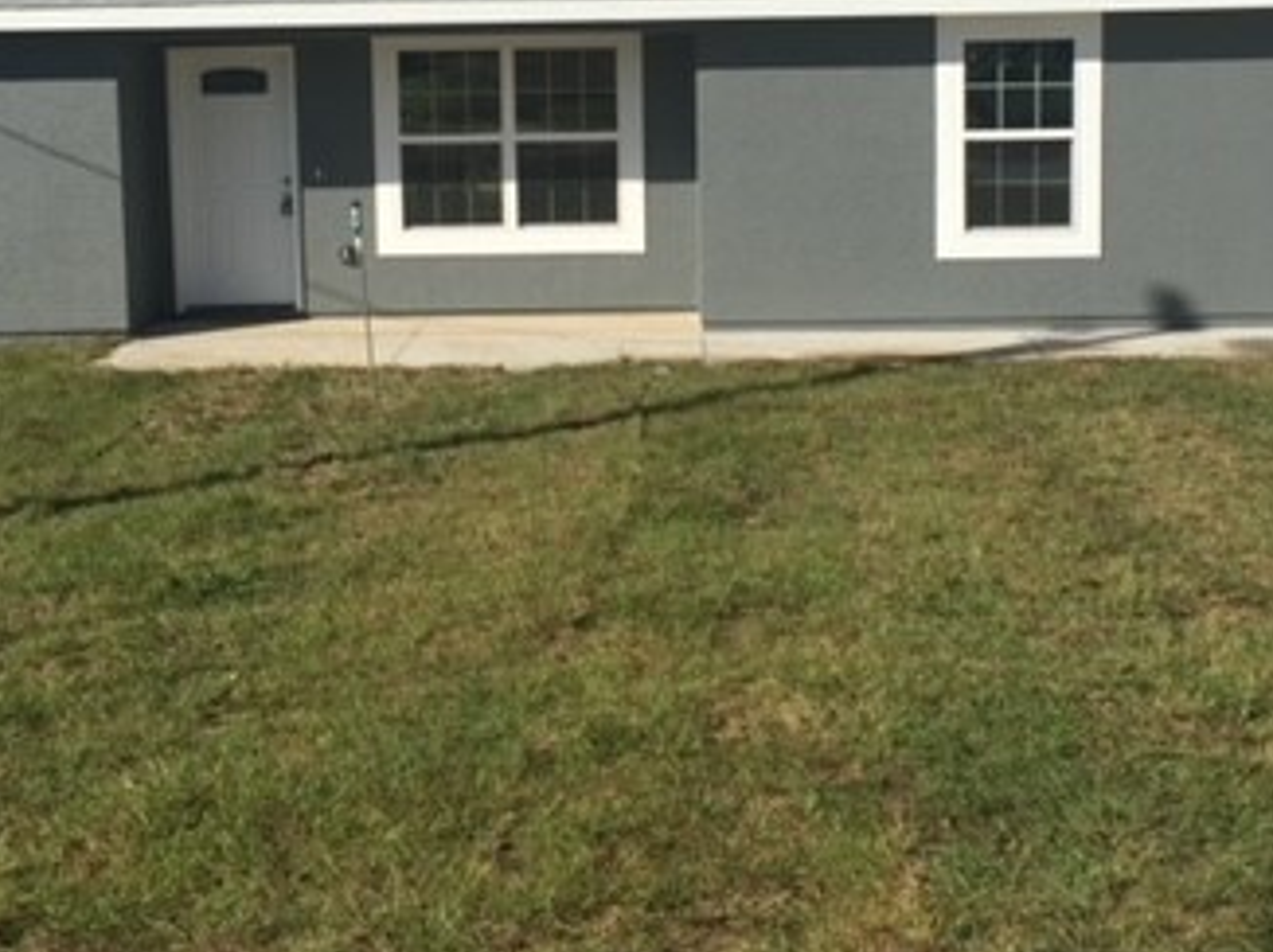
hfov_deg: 33.8
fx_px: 2095
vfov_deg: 25.5
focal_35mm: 57
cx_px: 617
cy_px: 300
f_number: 2.2
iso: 32
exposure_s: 1/2639
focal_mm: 4.15
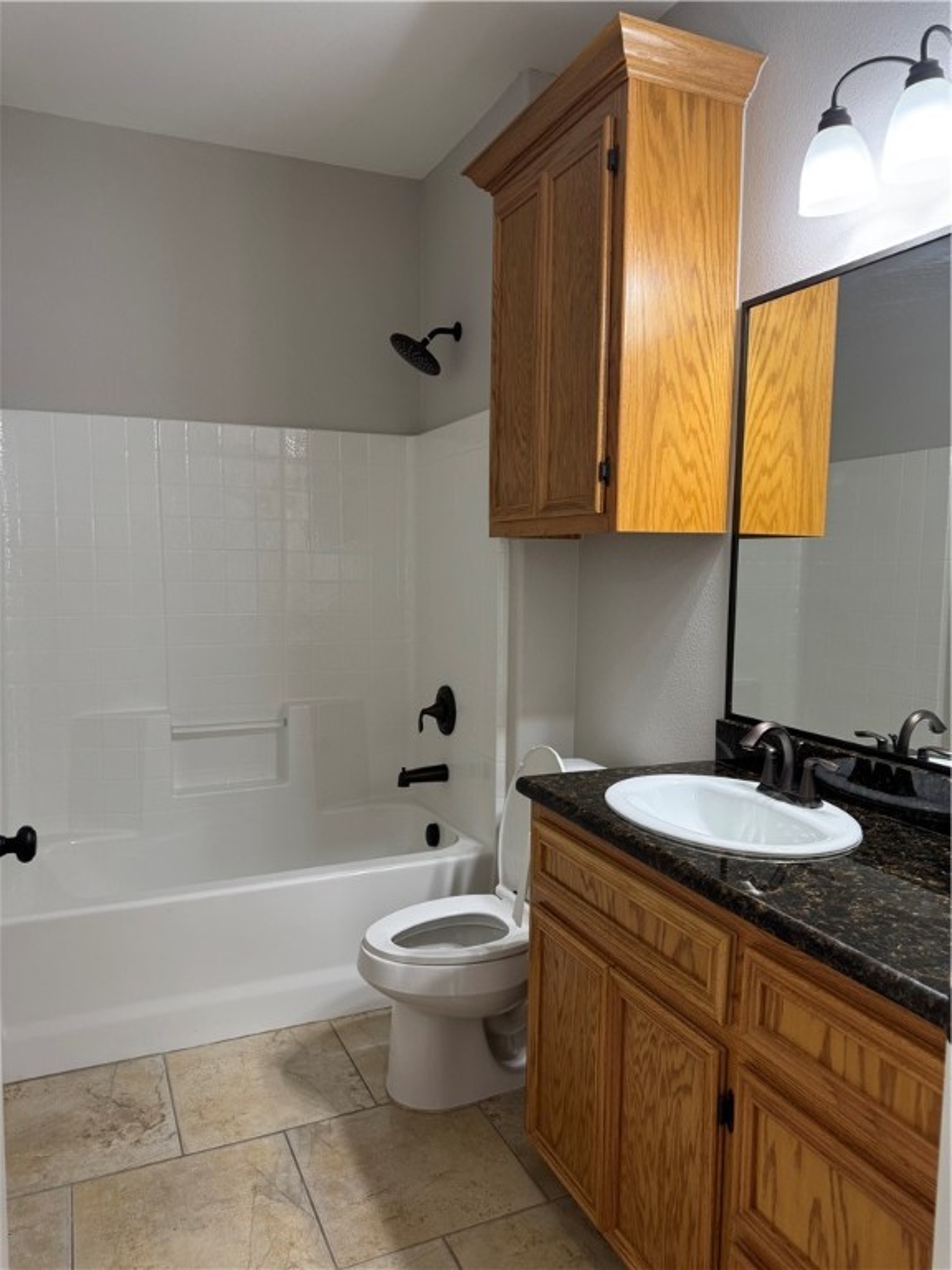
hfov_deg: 56.8
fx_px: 880
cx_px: 476
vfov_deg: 71.6
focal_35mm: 24
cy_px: 635
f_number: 1.78
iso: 125
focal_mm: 6.76
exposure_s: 1/60
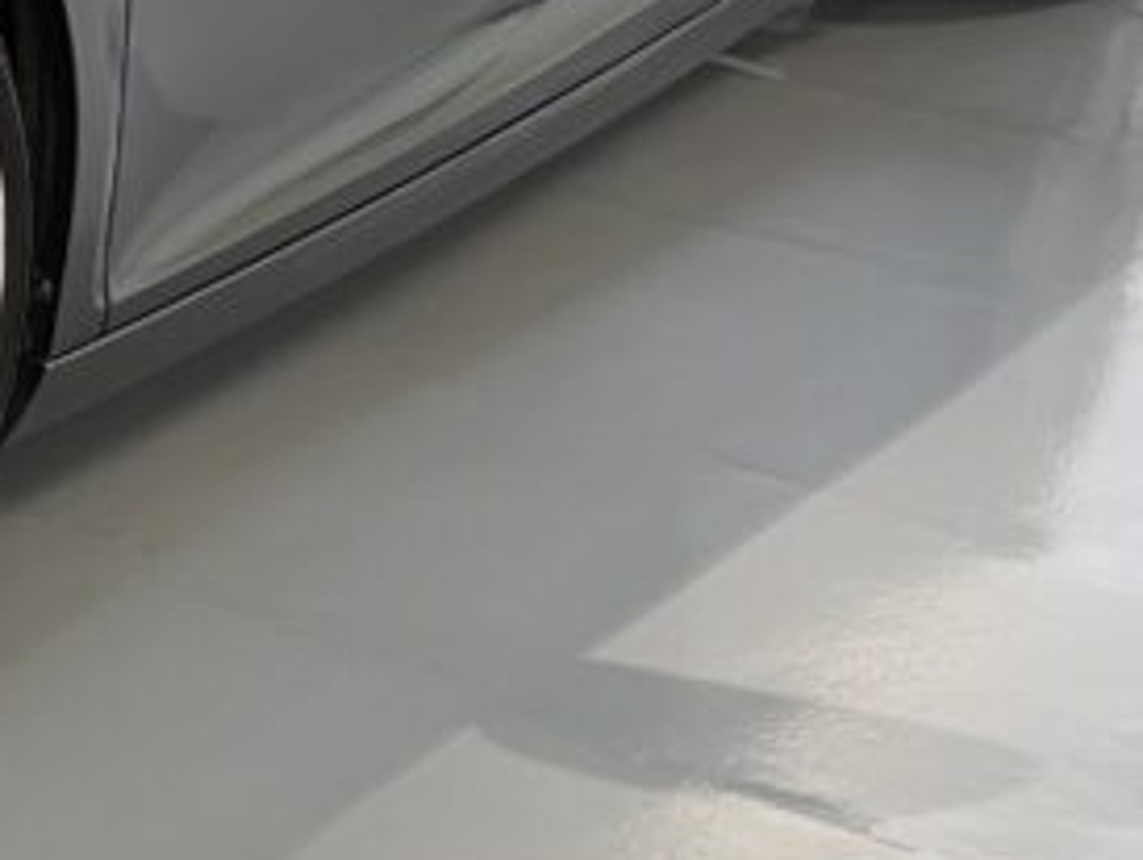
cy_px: 313
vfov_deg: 15.2
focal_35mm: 97
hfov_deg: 18.0
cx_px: -592
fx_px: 3206
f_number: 1.6
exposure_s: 1/50
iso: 80
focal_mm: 4.2
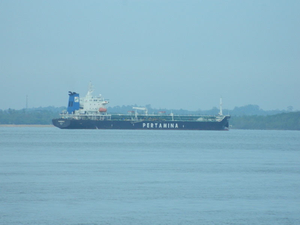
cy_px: 112
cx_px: 150
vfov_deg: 3.8
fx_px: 3423
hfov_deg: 5.0
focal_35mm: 395
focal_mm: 71.2
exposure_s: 1/500
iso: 110
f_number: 5.7
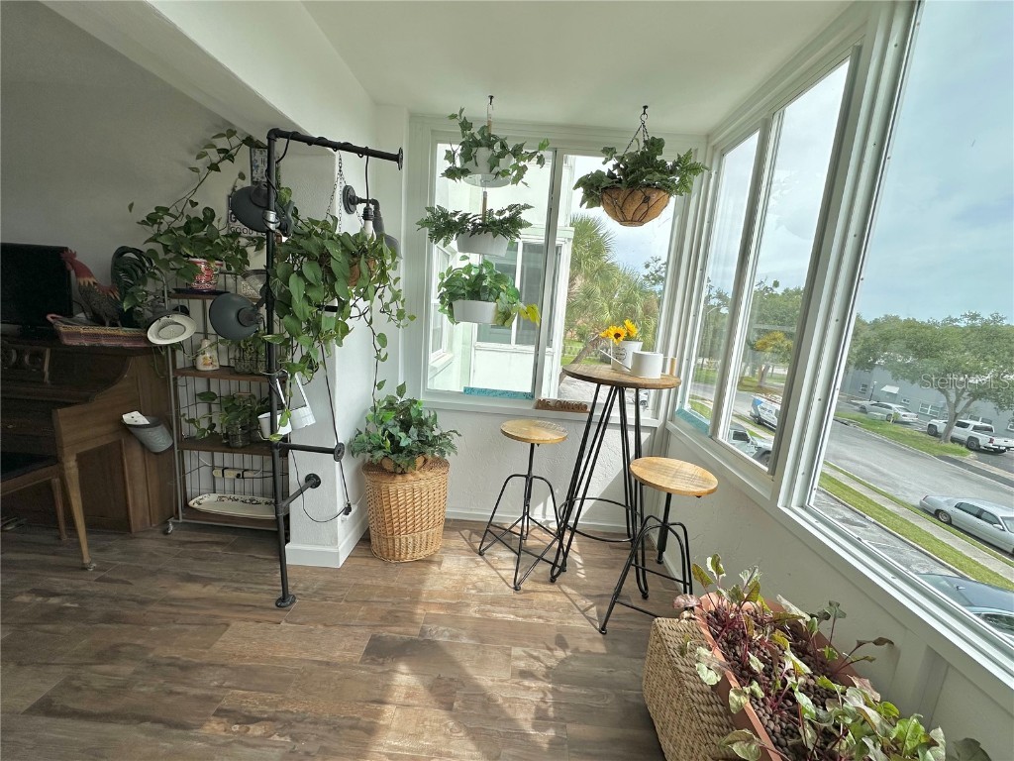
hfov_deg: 102.1
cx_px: 507
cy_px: 380
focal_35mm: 14
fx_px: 410
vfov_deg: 85.7
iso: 40
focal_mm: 2.22
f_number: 2.2
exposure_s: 1/670
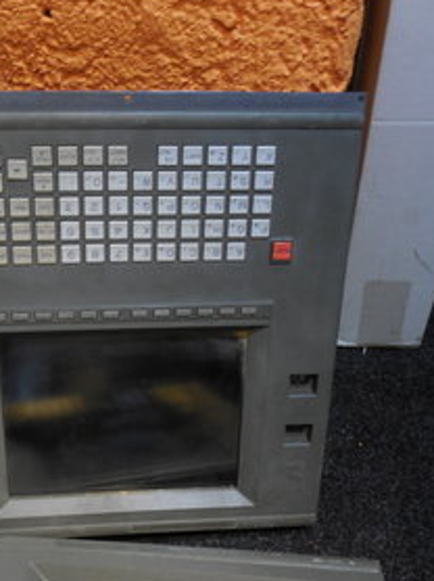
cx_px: 136
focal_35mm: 36
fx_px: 603
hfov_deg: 39.0
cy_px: 303
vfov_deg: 51.4
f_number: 3.3
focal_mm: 4.5
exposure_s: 1/20
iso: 400
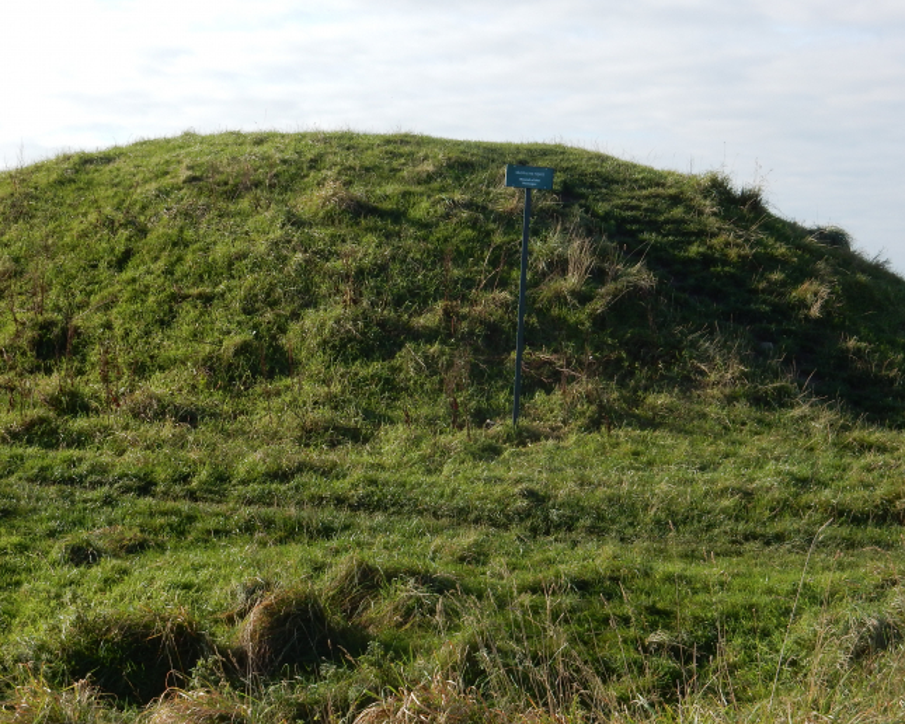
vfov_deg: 17.9
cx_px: 443
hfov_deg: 22.2
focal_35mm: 86
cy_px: 310
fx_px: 2303
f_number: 4.8
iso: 125
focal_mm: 12.6
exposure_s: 1/500
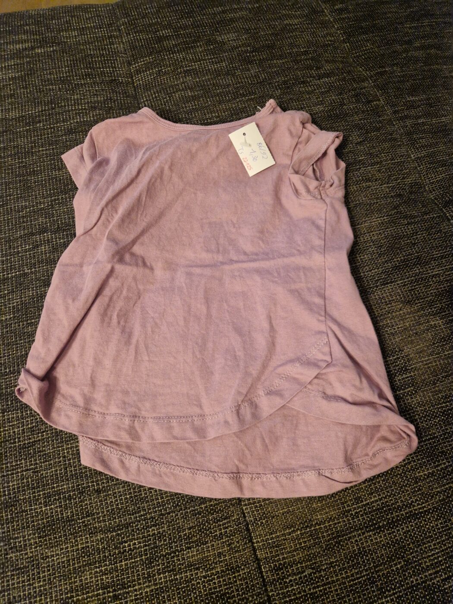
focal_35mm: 23
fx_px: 401
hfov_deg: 58.9
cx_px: 226
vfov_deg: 73.9
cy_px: 302
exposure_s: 1/100
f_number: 1.8
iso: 125
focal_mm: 5.4
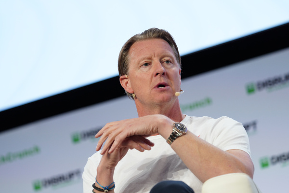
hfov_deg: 9.3
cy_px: 96
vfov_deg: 6.2
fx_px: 1774
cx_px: 144
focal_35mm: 221
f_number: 5.6
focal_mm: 221
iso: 1600
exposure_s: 1/320
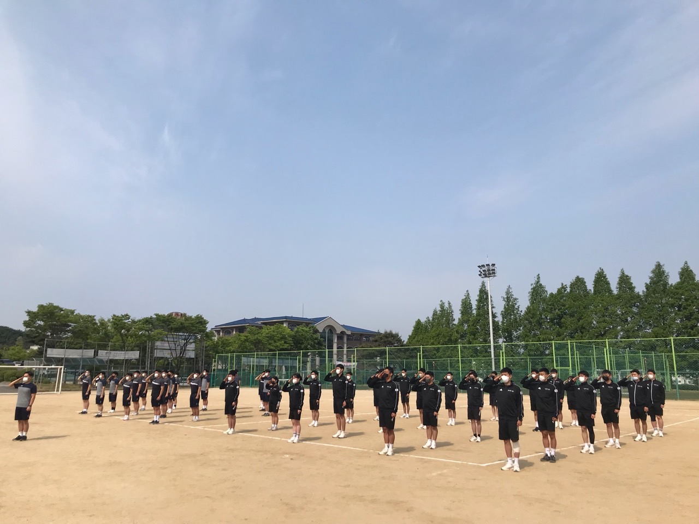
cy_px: 262
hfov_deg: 63.4
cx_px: 350
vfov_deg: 49.7
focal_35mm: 28
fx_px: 565
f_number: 1.8
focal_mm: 3.99
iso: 20
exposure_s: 1/3690
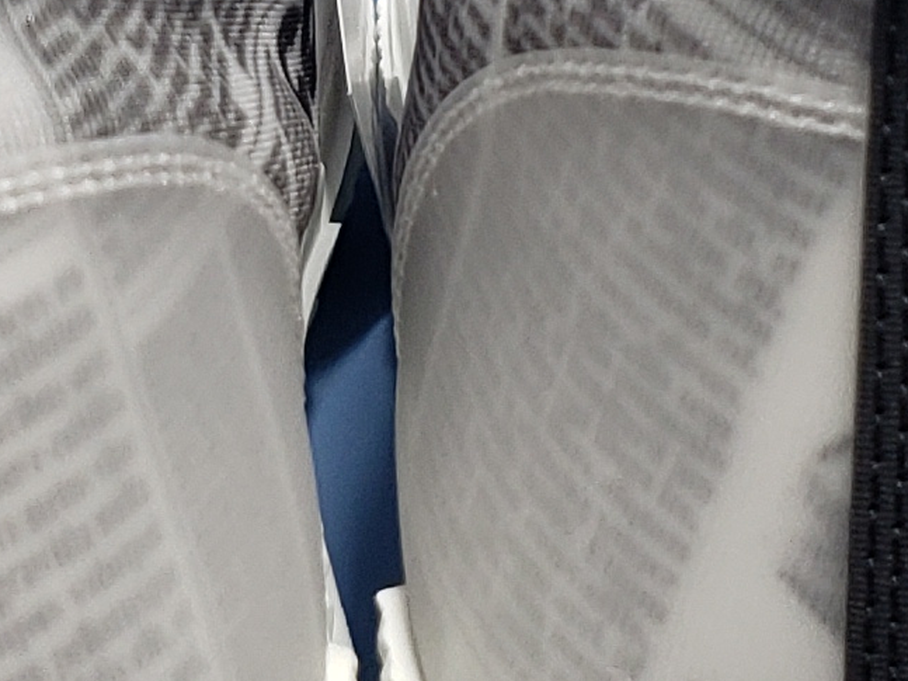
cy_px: -119
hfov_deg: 12.1
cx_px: 164
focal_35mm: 162
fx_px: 4249
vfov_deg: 9.1
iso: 50
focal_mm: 4.3
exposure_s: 1/342
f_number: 1.5
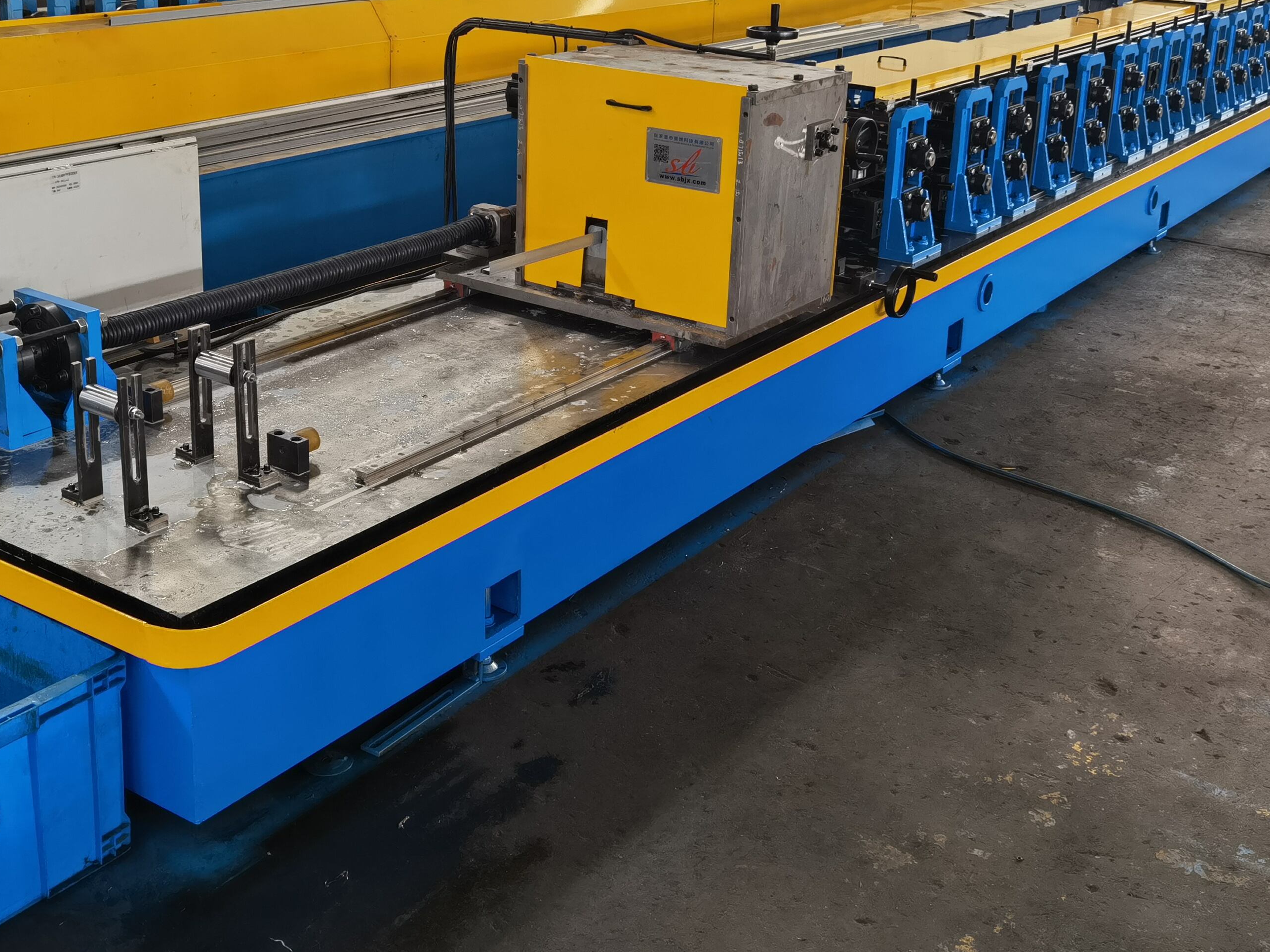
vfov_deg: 33.3
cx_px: 625
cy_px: 317
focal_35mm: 43
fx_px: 1578
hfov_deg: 43.8
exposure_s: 1/100
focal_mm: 6.67
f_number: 1.9
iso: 200
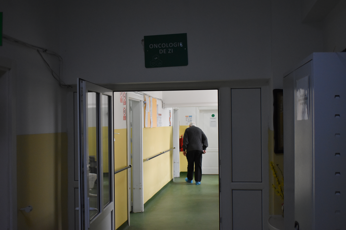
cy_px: 115
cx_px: 173
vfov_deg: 29.9
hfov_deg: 43.6
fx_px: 432
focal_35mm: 45
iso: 2000
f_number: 4.2
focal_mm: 30
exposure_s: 1/125
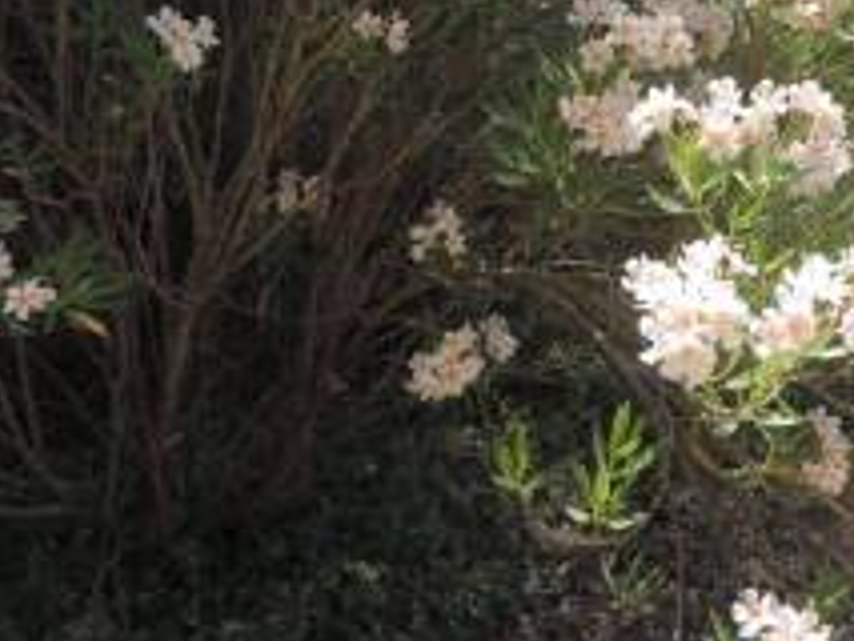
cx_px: 670
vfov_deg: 31.2
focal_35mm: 45
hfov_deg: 40.5
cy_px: 104
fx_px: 1111
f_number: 3
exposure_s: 1/500
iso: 80
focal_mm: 4.3
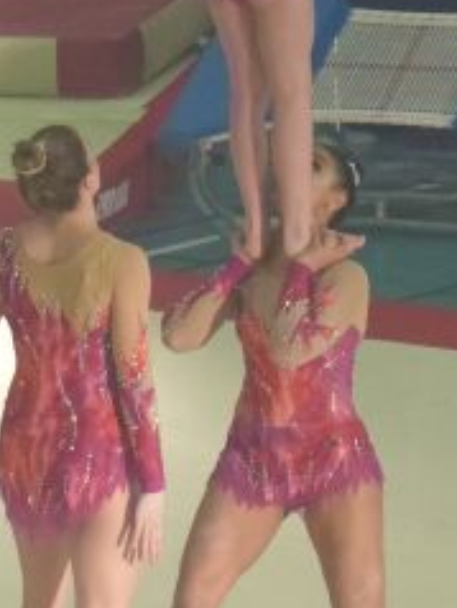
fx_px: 11175
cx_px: 228
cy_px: 110
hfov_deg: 2.3
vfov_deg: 3.1
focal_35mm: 636
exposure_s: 1/320
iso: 800
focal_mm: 54.5
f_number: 2.8
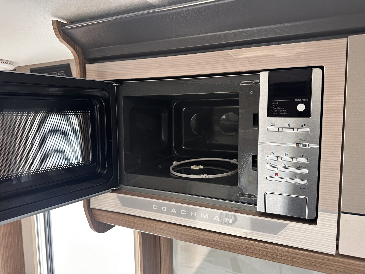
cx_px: 182
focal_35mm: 24
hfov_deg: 71.6
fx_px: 253
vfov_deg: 56.8
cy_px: 137
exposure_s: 1/84
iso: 250
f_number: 1.78
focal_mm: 6.86
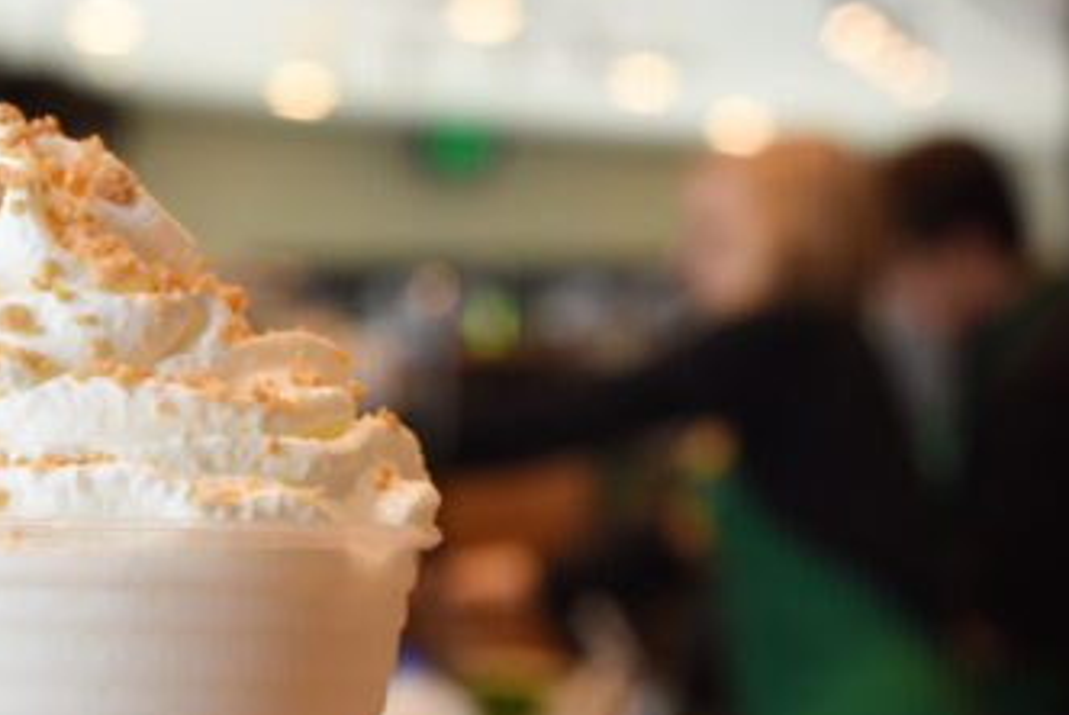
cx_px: 113
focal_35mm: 114
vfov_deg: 11.8
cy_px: 805
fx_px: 3388
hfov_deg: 17.7
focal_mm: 50
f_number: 6.3
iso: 1600
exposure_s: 1/160
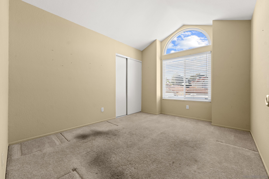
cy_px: 90
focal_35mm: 14
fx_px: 105
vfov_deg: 81.2
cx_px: 134
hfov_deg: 104.3
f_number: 6.3
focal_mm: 14
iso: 250
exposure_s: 1/10
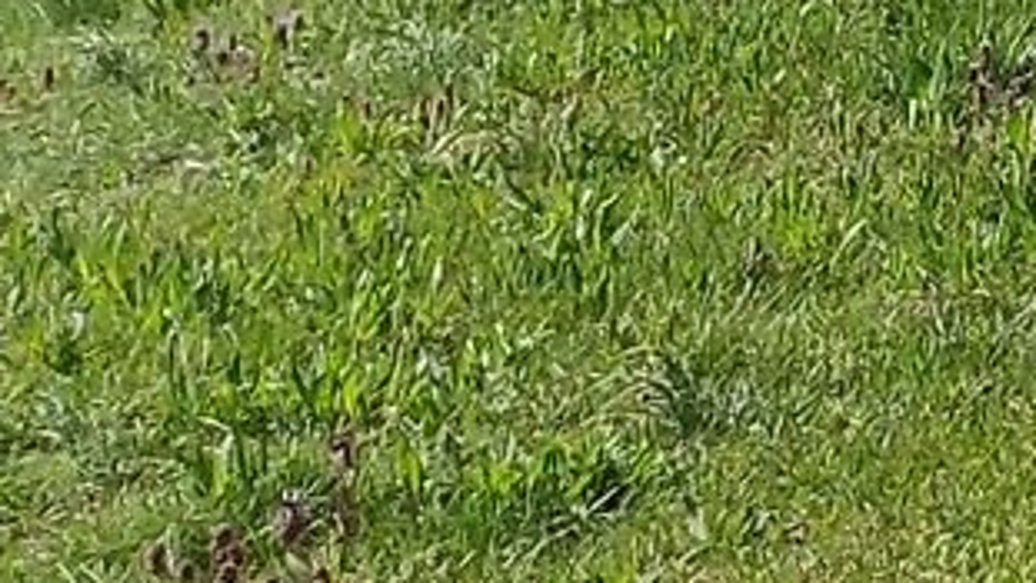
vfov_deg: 5.5
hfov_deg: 8.6
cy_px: -1119
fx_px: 5769
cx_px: 3088
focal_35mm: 210
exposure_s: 1/1919
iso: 100
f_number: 1.89
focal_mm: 5.43
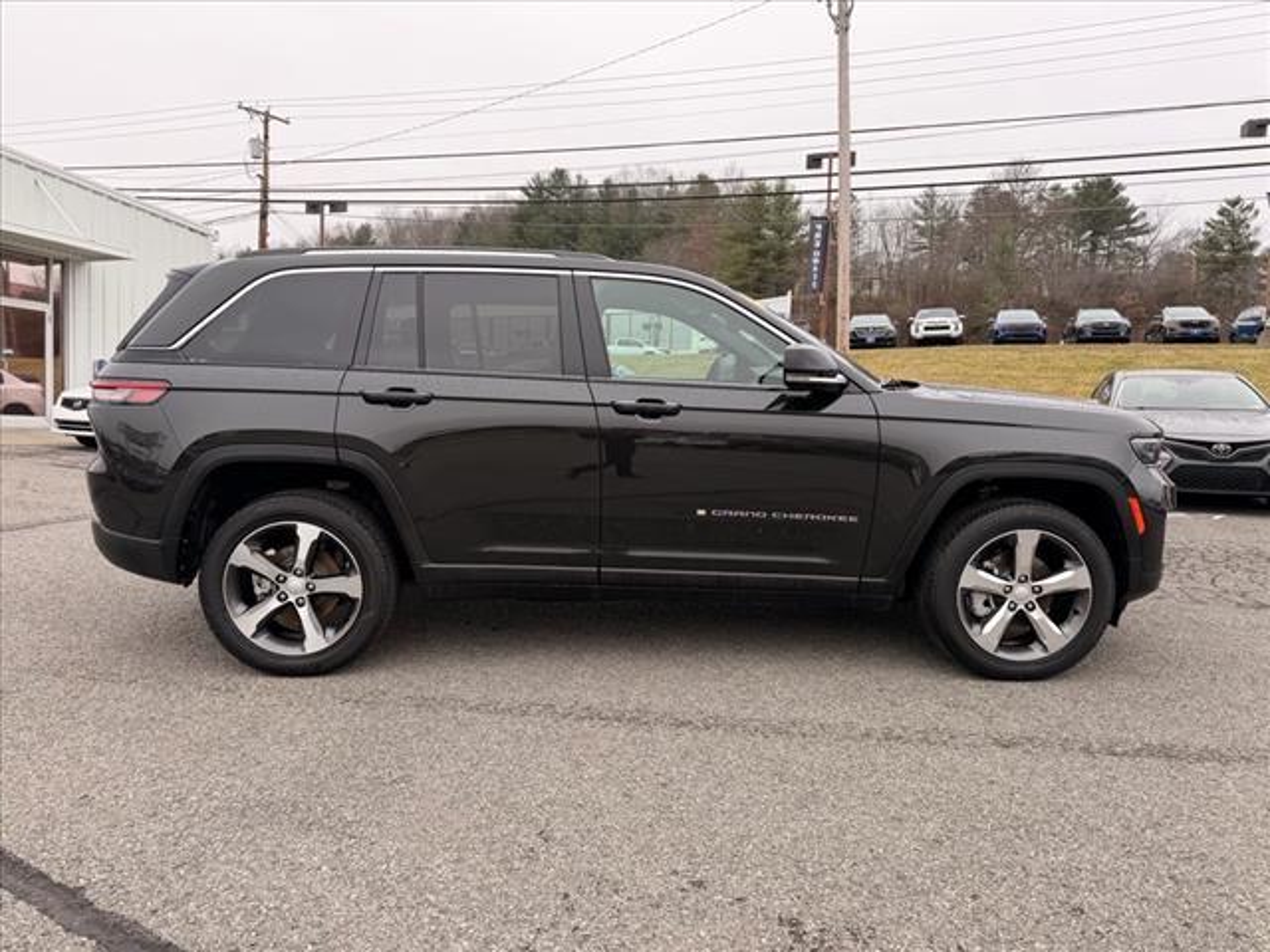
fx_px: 881
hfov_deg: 71.6
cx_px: 635
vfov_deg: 56.8
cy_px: 476
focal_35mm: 24
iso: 80
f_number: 1.78
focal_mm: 6.76
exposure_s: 1/539
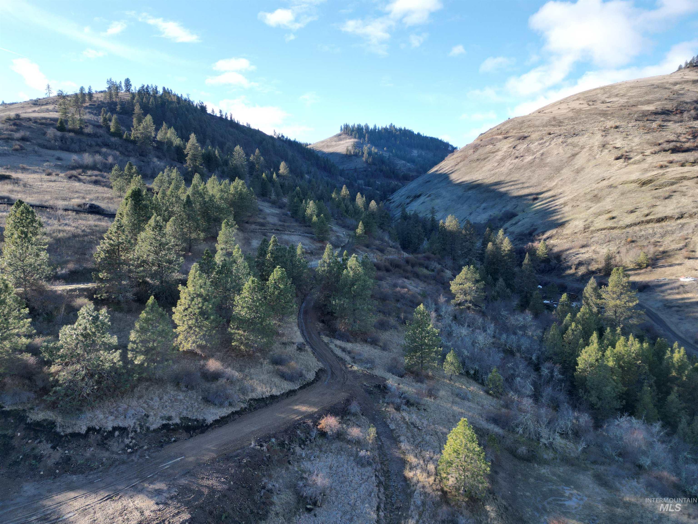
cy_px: 262
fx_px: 484
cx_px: 349
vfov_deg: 56.8
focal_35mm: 24
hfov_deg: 71.6
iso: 100
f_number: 1.7
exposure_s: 1/800
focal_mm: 6.72
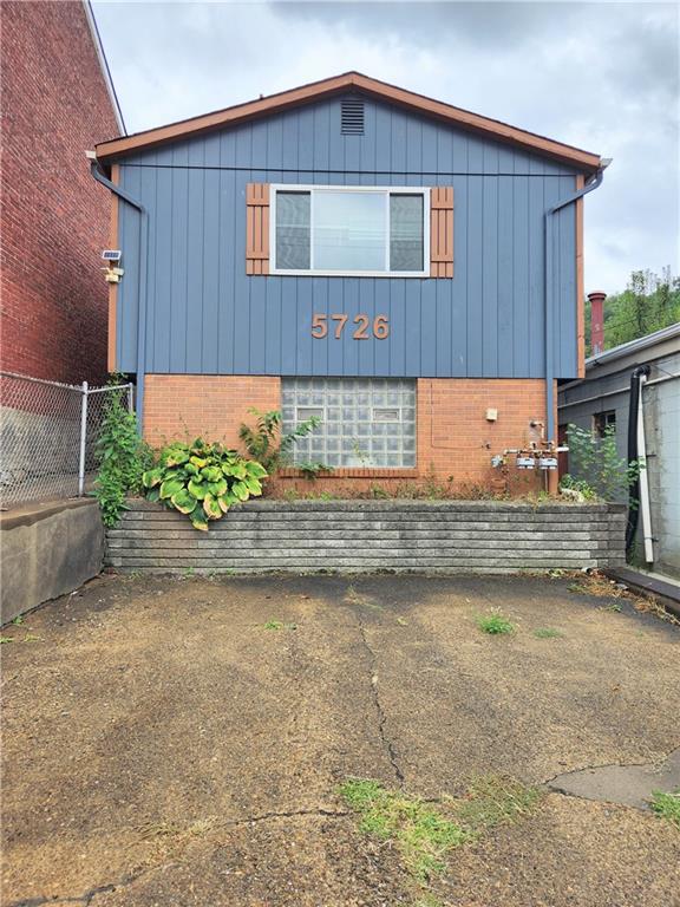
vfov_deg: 73.9
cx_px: 340
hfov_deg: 58.9
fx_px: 602
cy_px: 454
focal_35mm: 23
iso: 20
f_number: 1.8
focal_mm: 5.4
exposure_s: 1/960
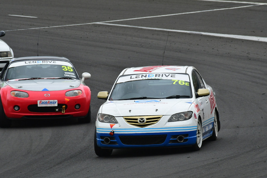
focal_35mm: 750
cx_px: 134
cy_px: 89
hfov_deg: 2.7
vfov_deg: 1.8
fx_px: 5564
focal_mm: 500
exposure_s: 1/640
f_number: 11
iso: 800
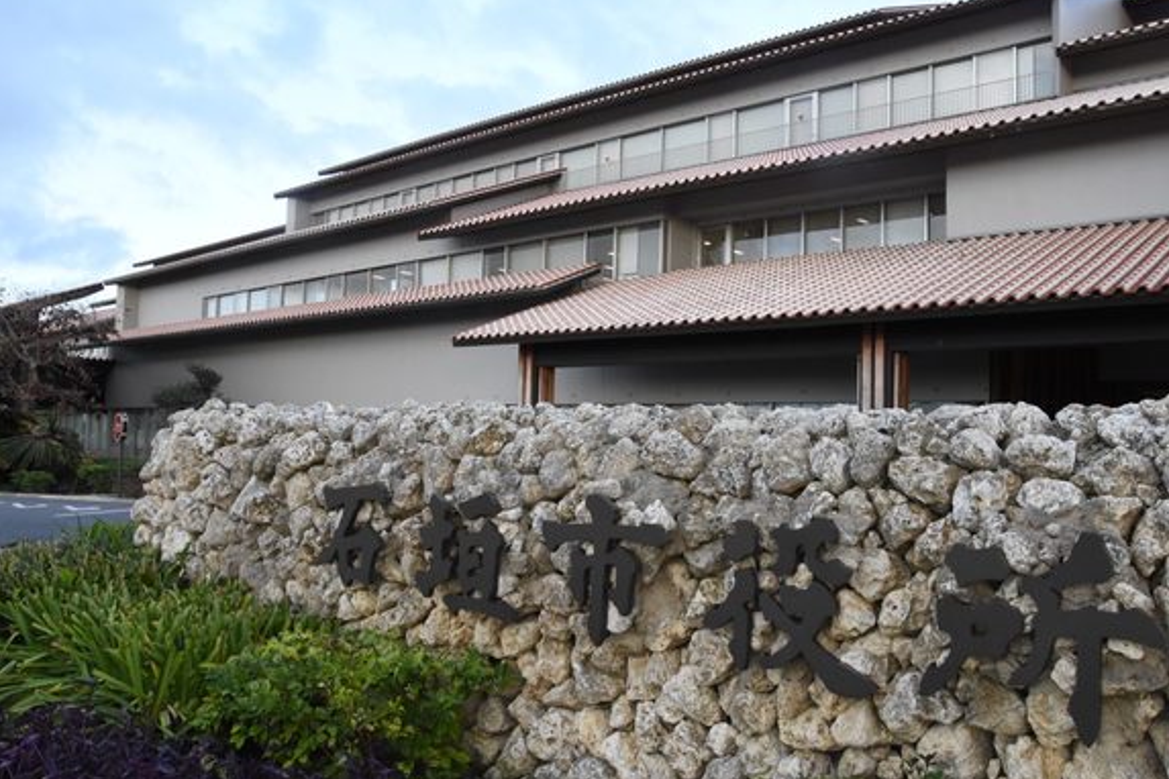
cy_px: 394
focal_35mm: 29
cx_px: 623
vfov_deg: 45.0
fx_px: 942
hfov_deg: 63.6
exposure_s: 1/400
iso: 2000
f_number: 10
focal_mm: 18
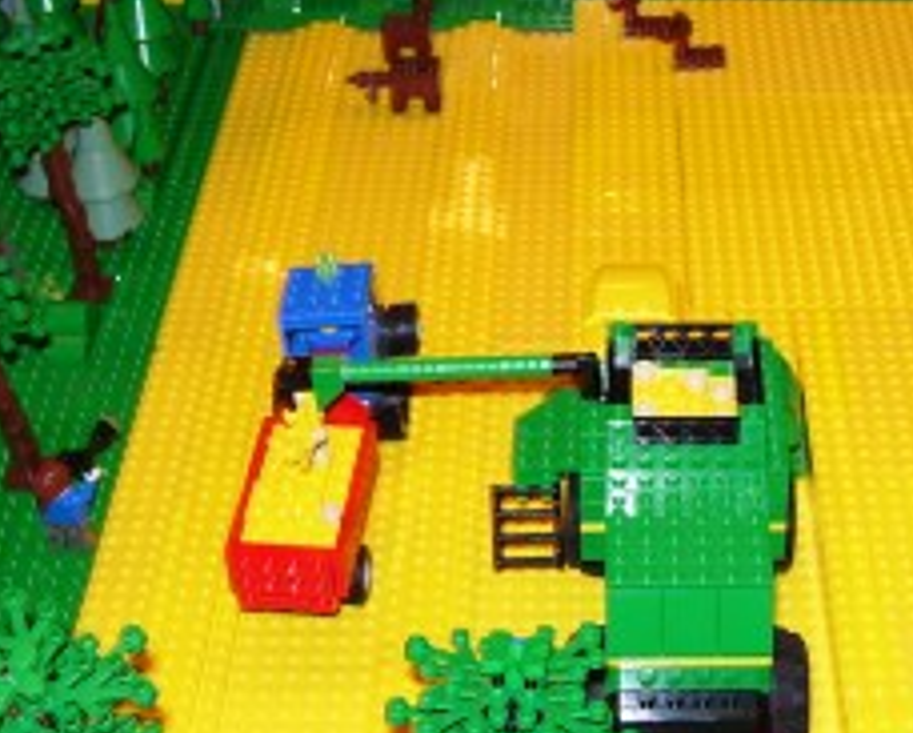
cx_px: 625
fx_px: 1867
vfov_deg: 22.2
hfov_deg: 27.3
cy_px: 268
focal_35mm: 69
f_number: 2.7
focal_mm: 6
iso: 80
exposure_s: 1/60
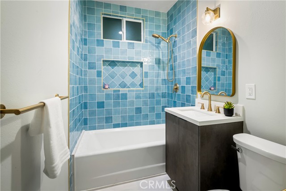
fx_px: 191
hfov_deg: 73.7
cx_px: 143
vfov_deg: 53.2
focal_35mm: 24
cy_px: 96
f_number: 10
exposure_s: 1/3
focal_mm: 24
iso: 64
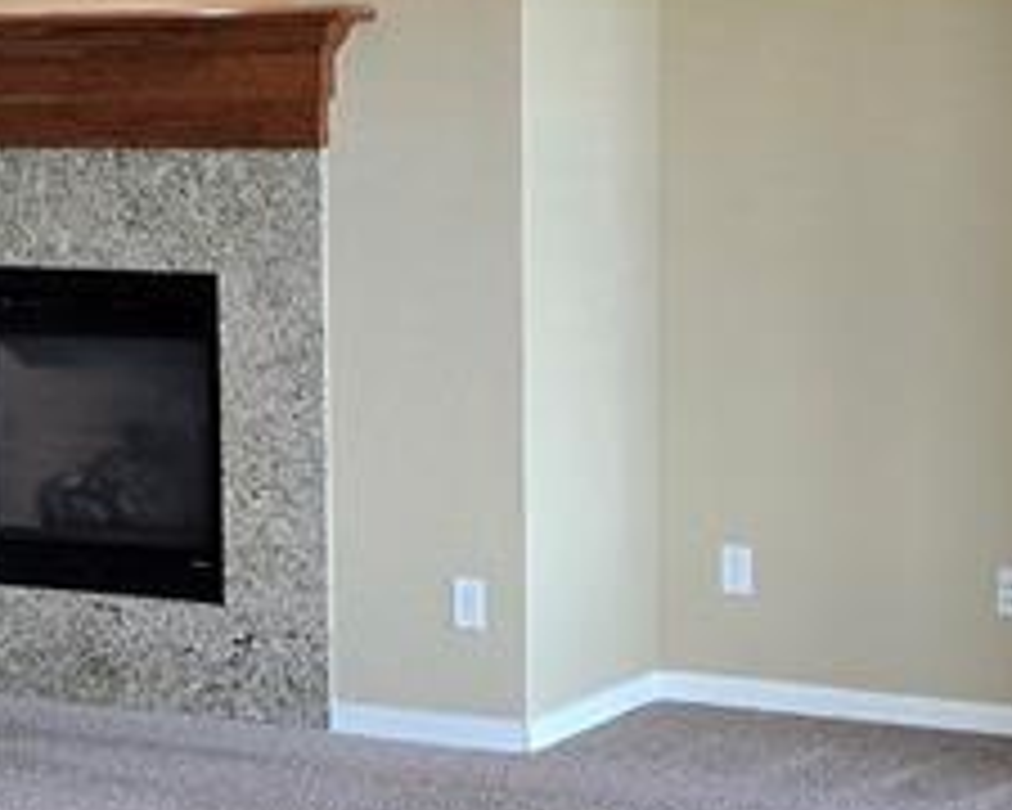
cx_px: 328
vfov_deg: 15.0
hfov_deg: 18.7
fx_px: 3055
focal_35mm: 102
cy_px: 583
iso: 160
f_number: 1.7
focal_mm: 6.3
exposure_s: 1/120
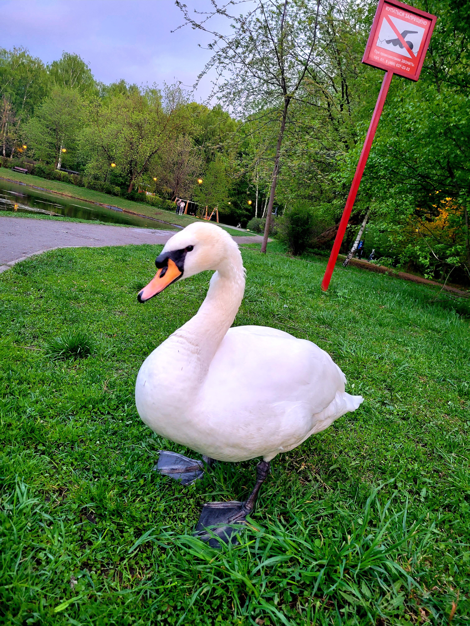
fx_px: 471
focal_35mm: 26
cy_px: 313
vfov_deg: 67.3
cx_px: 235
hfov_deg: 53.1
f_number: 1.8
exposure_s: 1/60.2
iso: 200
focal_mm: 5.4
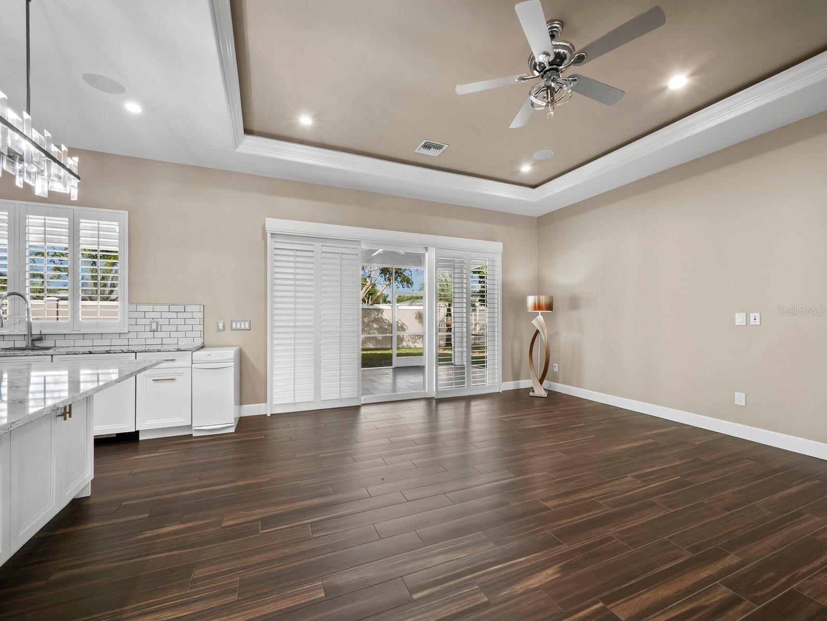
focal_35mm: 14
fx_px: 335
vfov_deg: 85.7
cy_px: 310
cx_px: 414
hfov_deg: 102.0
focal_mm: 7
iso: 320
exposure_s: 1/3
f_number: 11
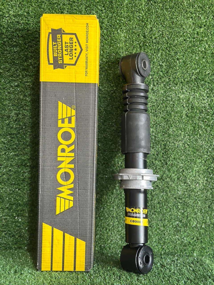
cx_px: 107
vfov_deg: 39.7
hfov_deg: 30.3
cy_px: 142
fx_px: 396
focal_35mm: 48
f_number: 1.78
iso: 250
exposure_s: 1/50
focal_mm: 6.86
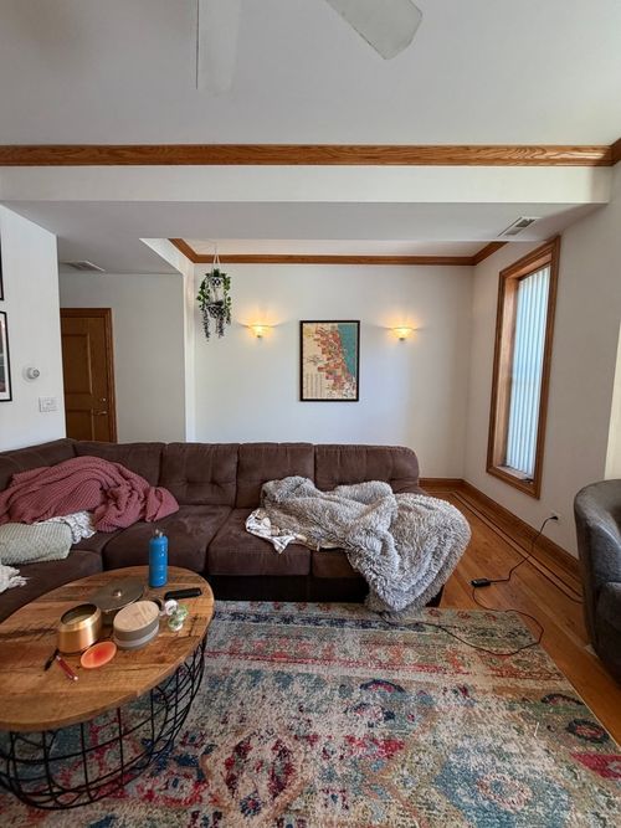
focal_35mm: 14
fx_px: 335
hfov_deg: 85.7
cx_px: 310
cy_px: 414
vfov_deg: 102.1
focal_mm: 2.22
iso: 200
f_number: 2.2
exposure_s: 1/60
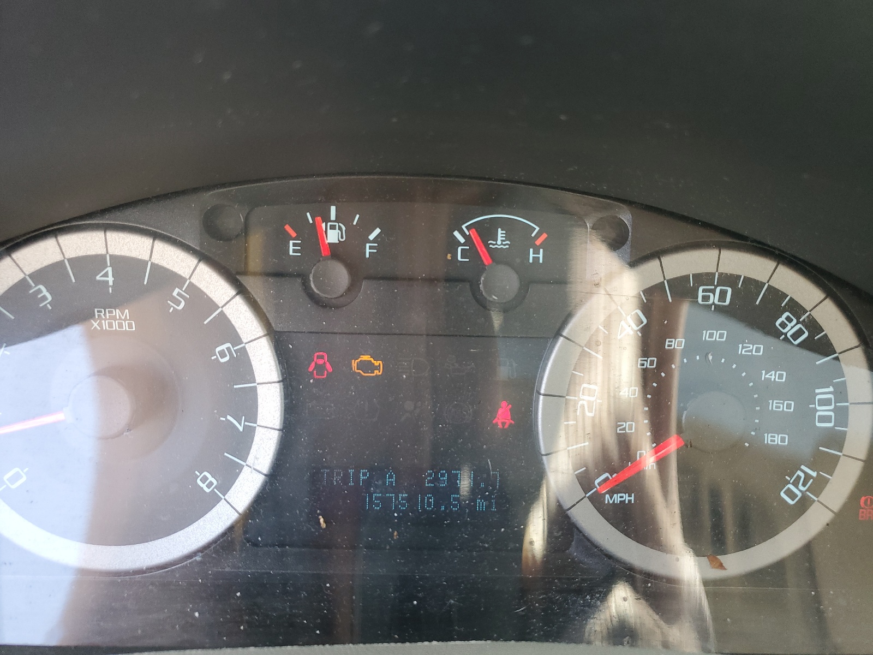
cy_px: 328
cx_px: 436
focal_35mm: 26
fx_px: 656
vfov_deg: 53.1
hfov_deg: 67.3
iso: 94
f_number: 1.5
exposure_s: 1/120
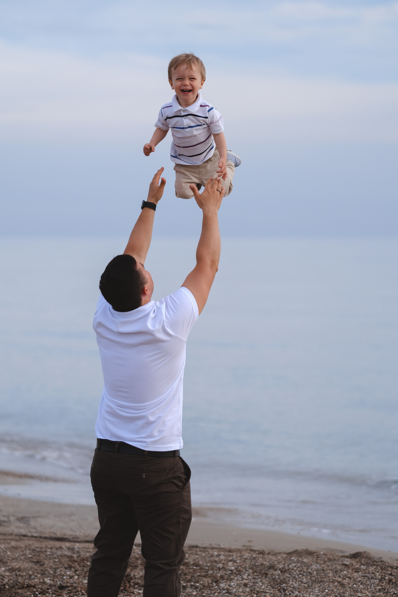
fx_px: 2239
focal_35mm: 135
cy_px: 298
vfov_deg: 15.2
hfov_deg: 10.2
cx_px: 199
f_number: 2
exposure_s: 1/2000
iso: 160
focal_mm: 90
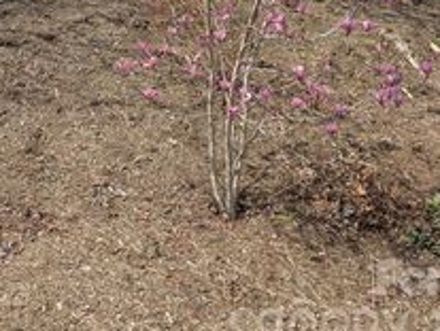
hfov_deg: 31.0
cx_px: 11
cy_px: -38
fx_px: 739
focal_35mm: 58
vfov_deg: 23.6
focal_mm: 6.81
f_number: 1.85
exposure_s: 1/1795
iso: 48
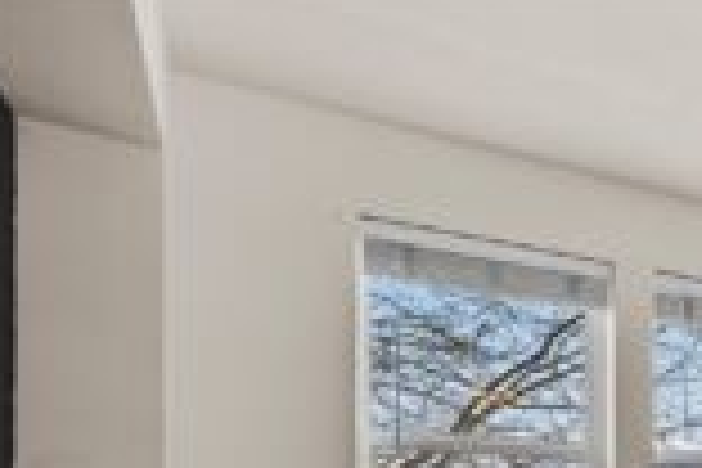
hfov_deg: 35.1
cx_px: 882
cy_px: 578
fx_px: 799
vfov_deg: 28.0
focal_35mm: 41
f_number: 7.1
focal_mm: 16
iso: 800
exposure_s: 1/30
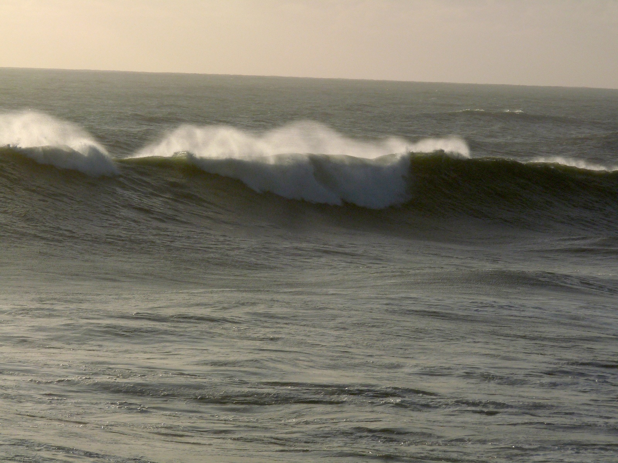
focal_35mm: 201
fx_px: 3588
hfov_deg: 9.8
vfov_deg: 7.4
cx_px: 309
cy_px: 232
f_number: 8
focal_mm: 35.6
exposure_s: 1/1300
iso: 100
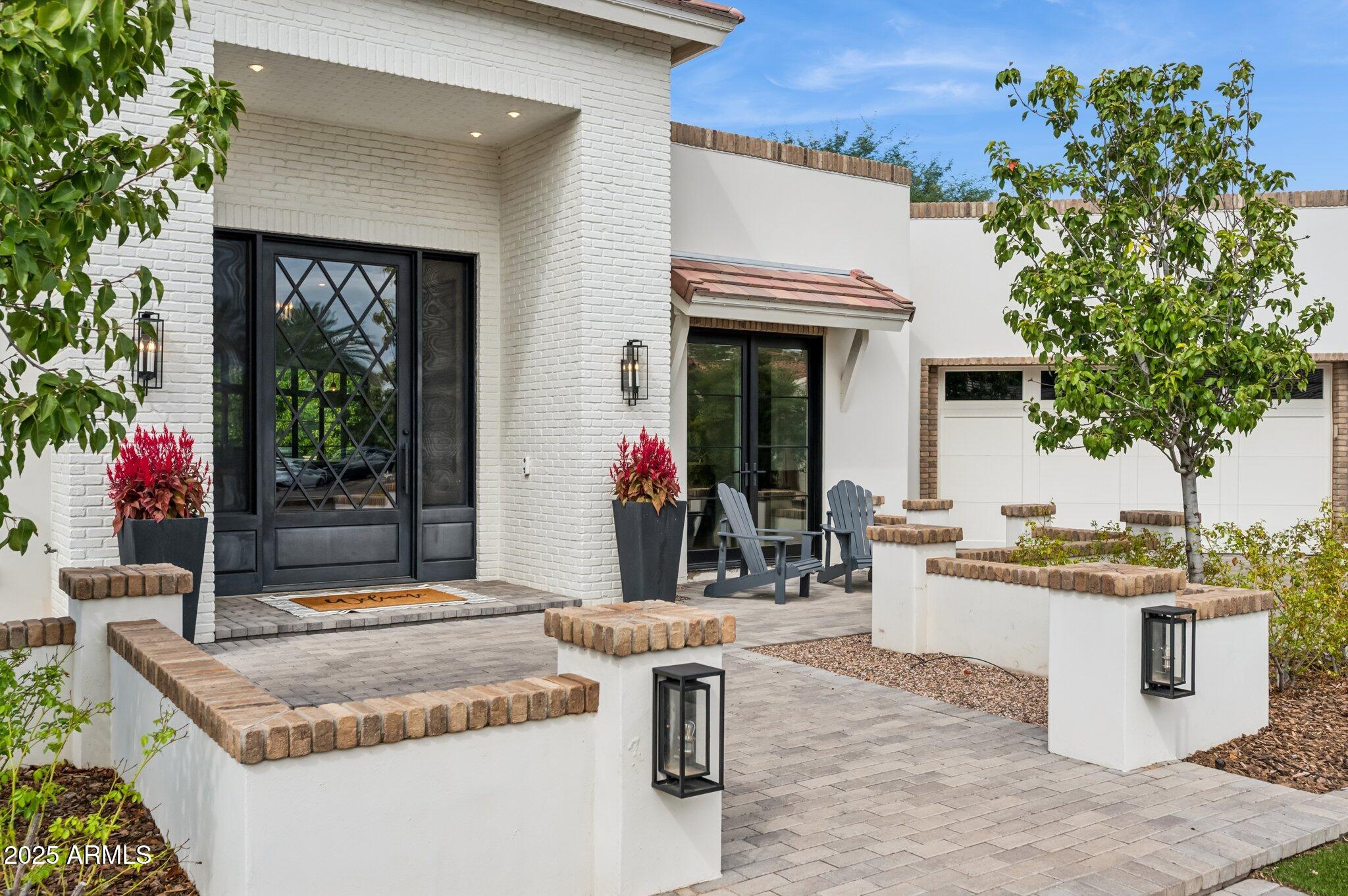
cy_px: 448
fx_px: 1122
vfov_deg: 43.5
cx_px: 674
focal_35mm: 30
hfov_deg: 62.0
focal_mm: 30
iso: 320
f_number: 7.1
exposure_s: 1/1000
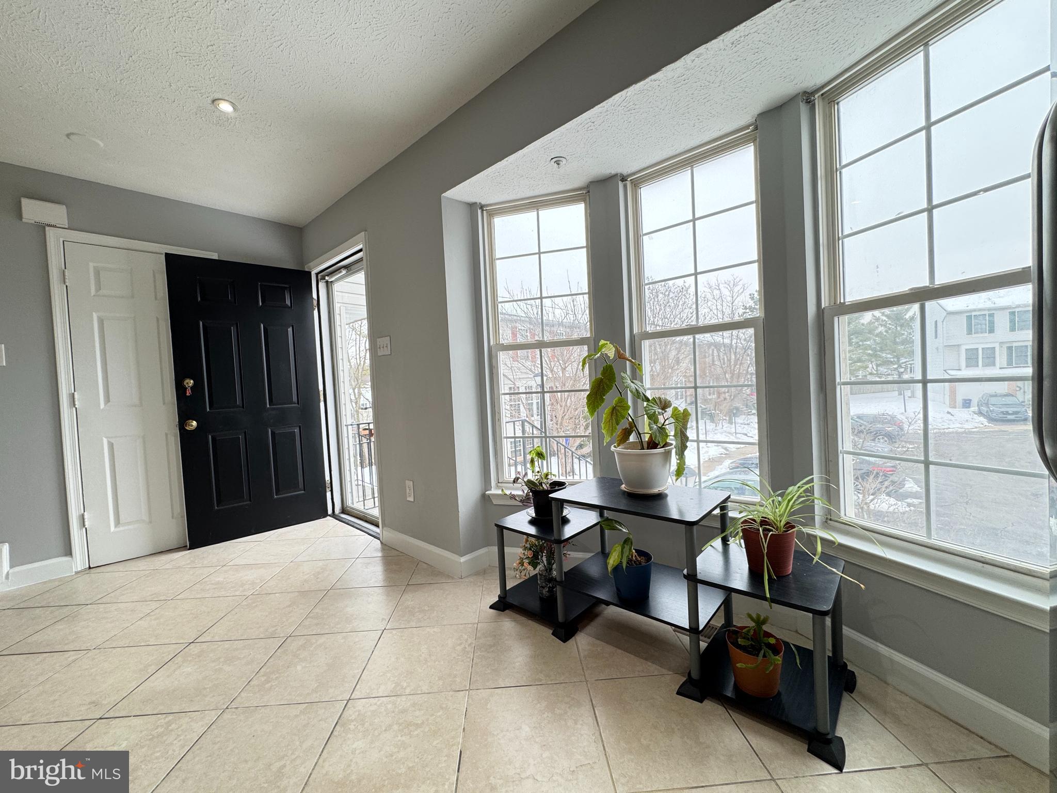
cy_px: 396
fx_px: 427
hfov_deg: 102.1
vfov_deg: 85.7
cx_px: 528
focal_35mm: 14
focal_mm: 2.22
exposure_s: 1/120
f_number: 2.2
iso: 100
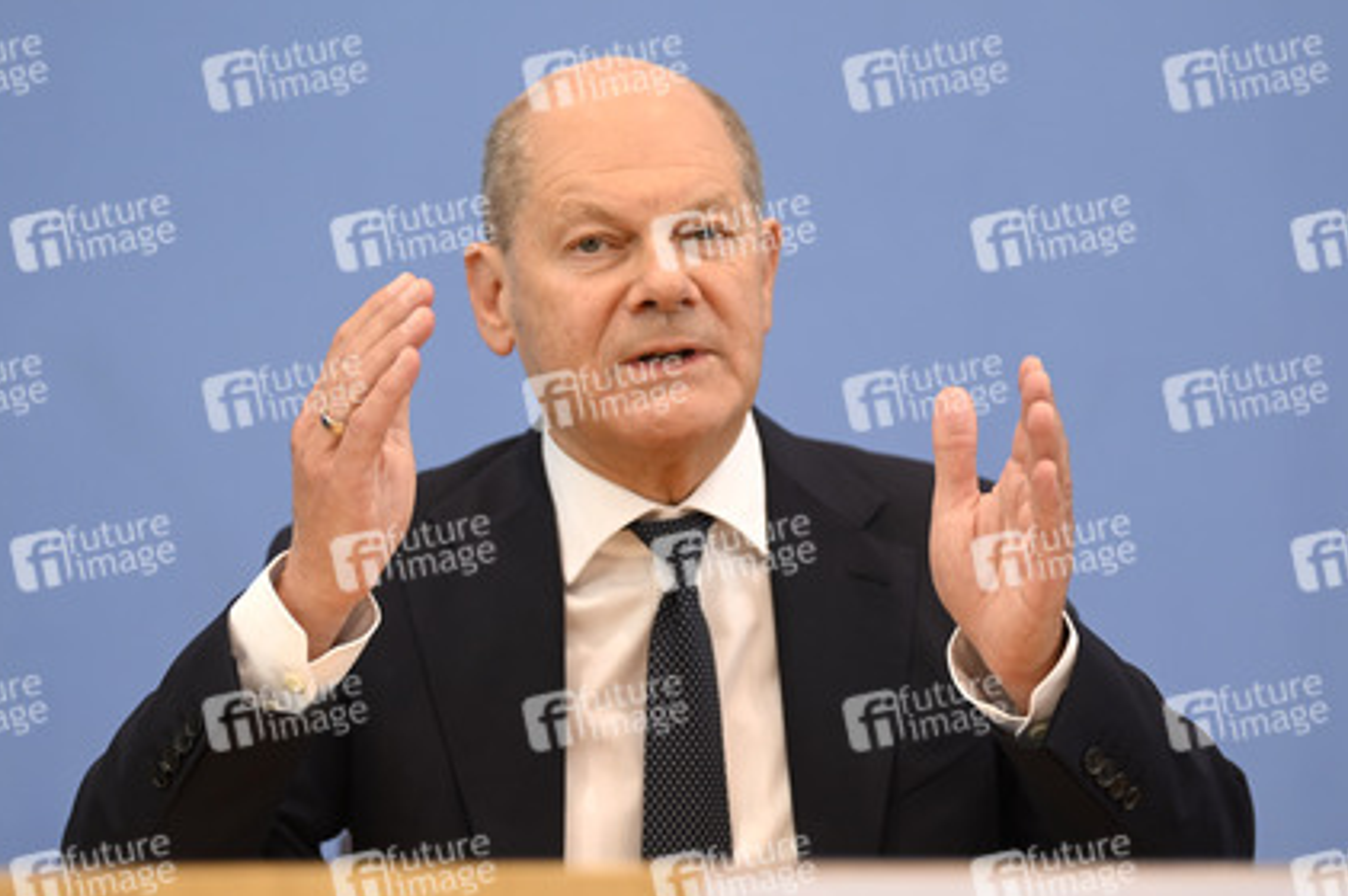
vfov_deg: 12.8
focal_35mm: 107
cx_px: 648
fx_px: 4003
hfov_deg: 19.1
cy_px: 474
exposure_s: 1/800
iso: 1000
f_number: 2.8
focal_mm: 100
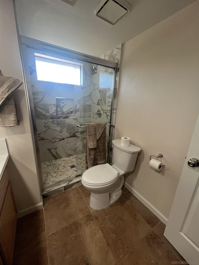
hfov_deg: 89.9
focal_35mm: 13
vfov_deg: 106.2
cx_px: 100
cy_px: 132
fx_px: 100
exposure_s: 1/120
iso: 160
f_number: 1.8
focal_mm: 1.57
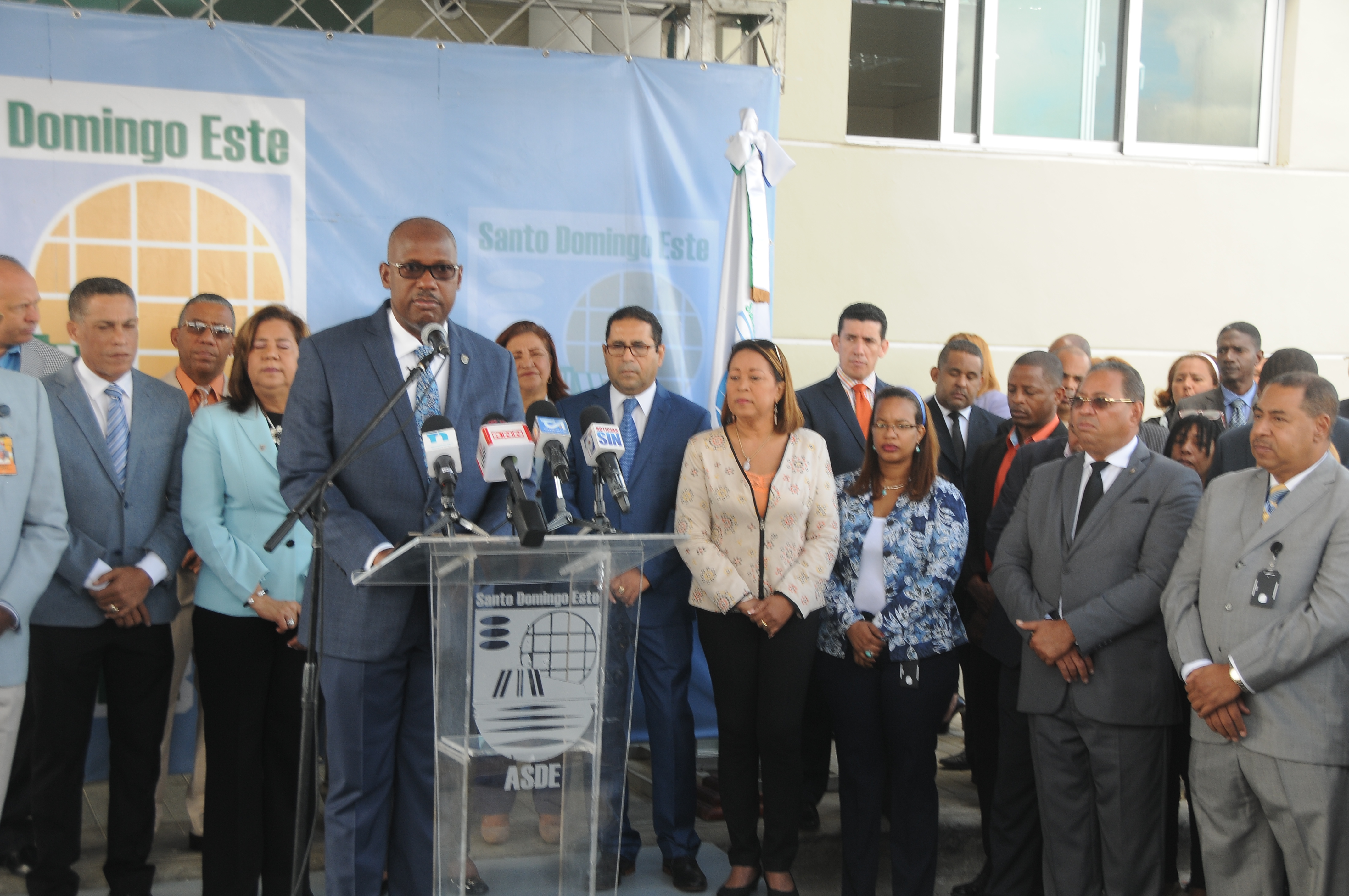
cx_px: 674
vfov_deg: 26.4
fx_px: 1909
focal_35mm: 51
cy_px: 448
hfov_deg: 38.9
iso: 200
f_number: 5.6
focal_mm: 34
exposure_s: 1/60
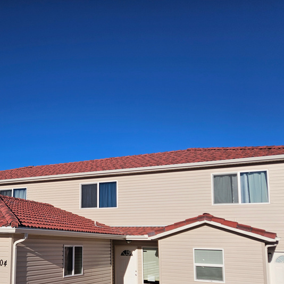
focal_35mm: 39
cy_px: 192
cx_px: 60
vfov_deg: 42.2
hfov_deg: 41.2
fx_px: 362
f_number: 1.8
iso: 25
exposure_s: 1/4373
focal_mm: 5.4
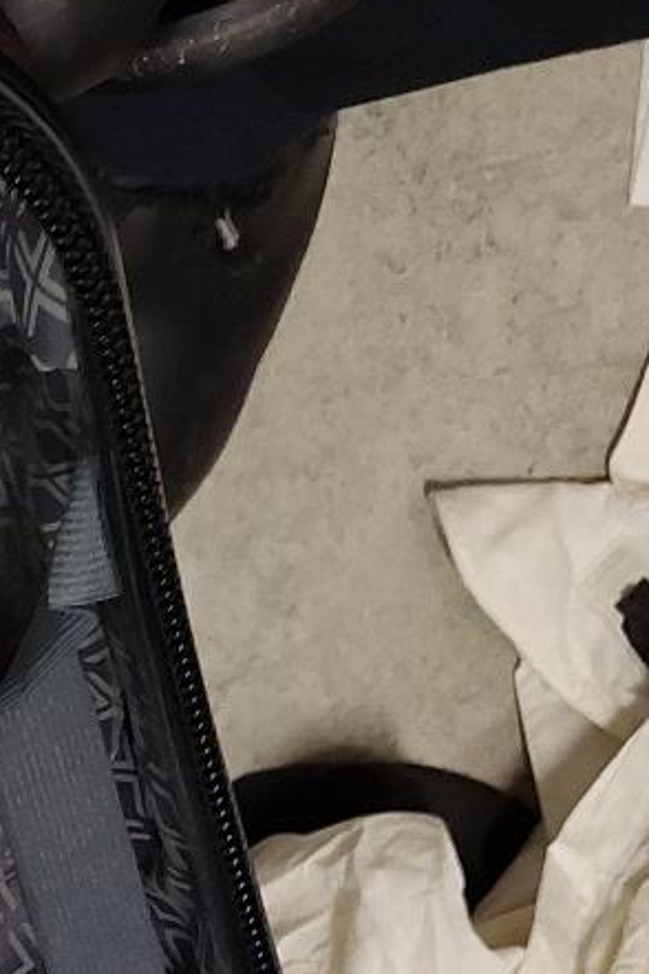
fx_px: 2947
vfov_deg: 16.3
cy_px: 1659
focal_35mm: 109
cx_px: -763
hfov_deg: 11.1
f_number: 1.8
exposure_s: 1/50
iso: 250
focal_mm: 5.23
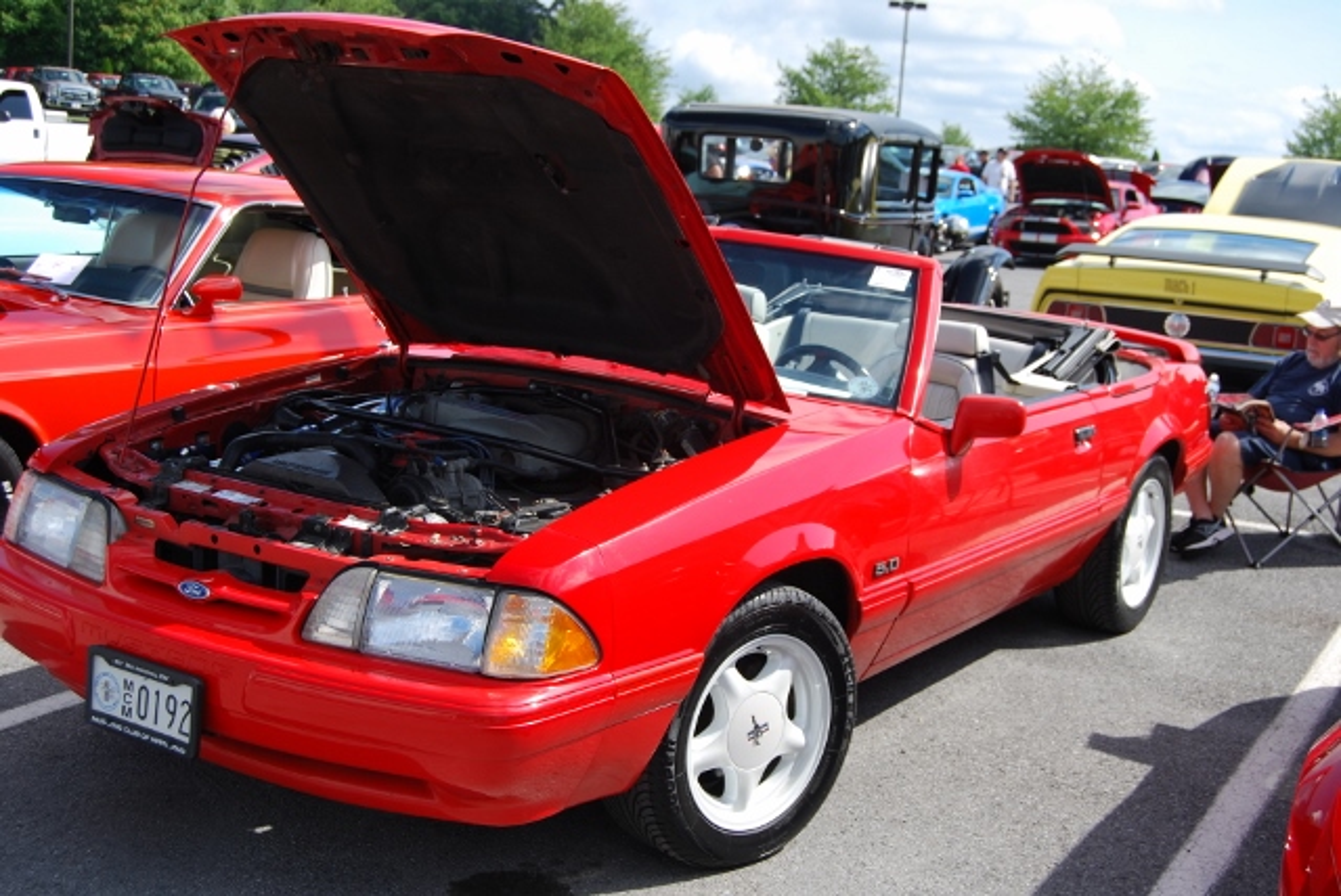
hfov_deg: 41.1
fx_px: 1790
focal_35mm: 48
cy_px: 448
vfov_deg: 28.1
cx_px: 670
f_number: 7.1
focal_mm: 32
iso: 100
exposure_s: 1/200
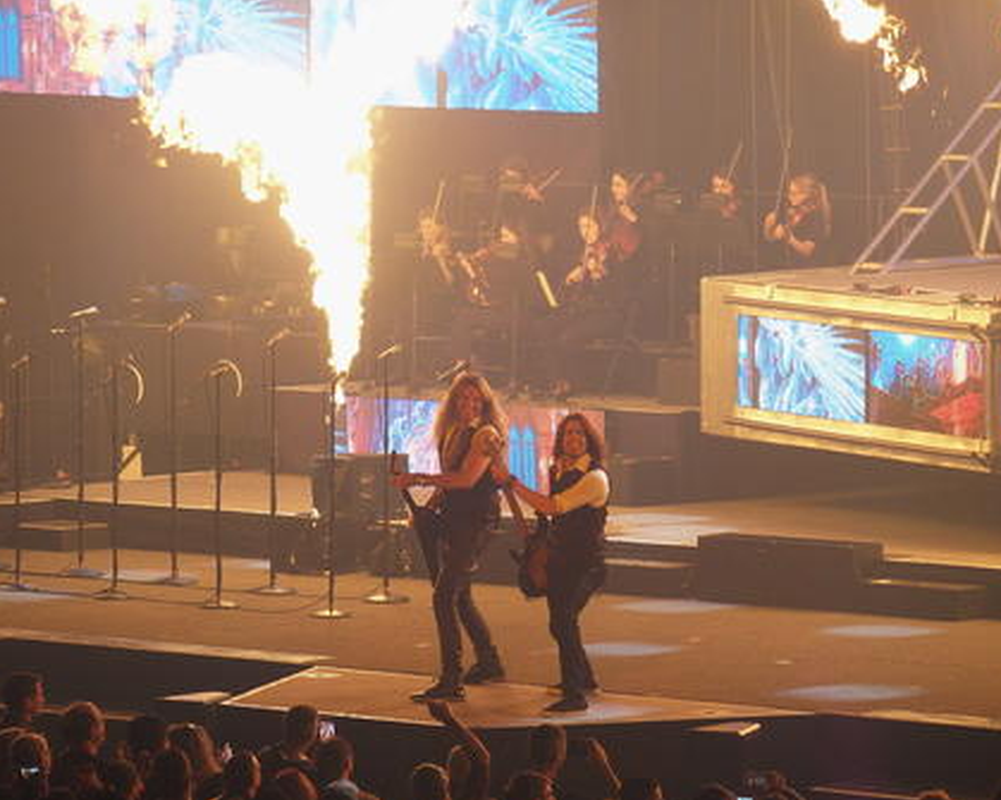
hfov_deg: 8.4
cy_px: 399
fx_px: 6842
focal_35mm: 231
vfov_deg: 6.7
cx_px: 492
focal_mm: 46.7
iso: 400
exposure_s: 1/125
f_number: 2.8
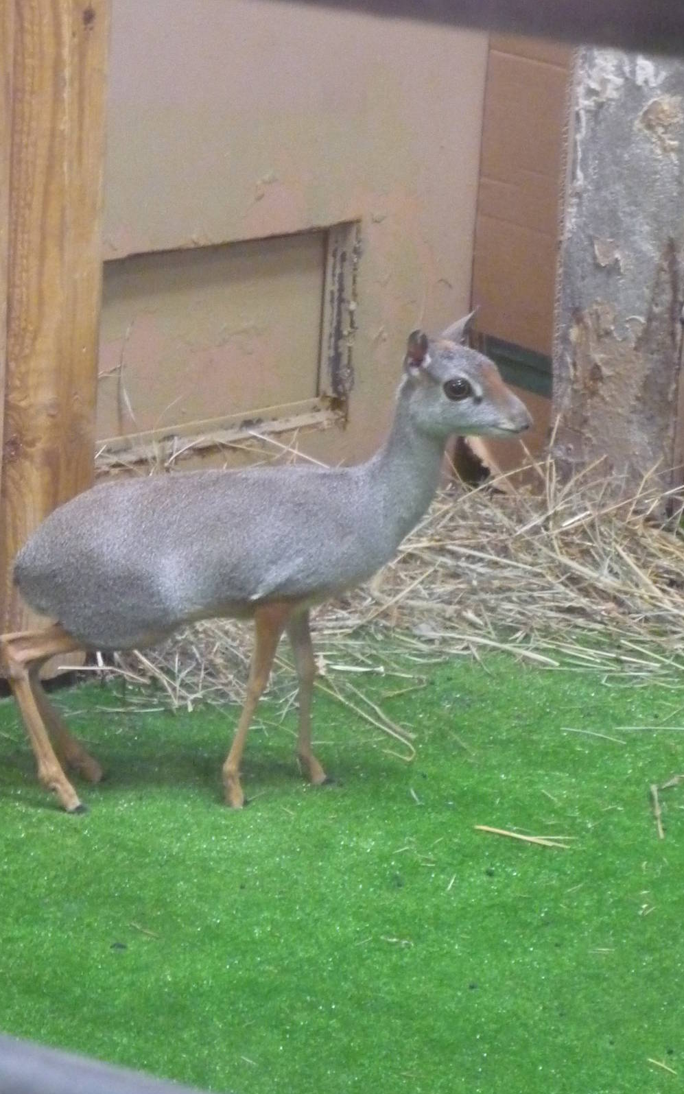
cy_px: 548
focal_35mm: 135
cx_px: 296
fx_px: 4026
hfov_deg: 9.7
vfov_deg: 15.5
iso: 800
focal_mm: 16.5
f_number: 5.1
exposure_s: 1/8
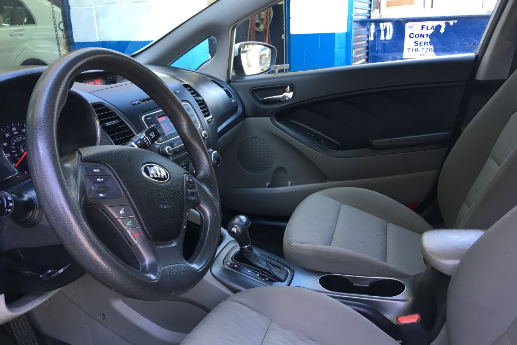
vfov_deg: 42.3
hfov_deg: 60.3
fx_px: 445
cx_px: 257
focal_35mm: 31
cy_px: 170
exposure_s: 1/30
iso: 32
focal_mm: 4.15
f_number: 2.2
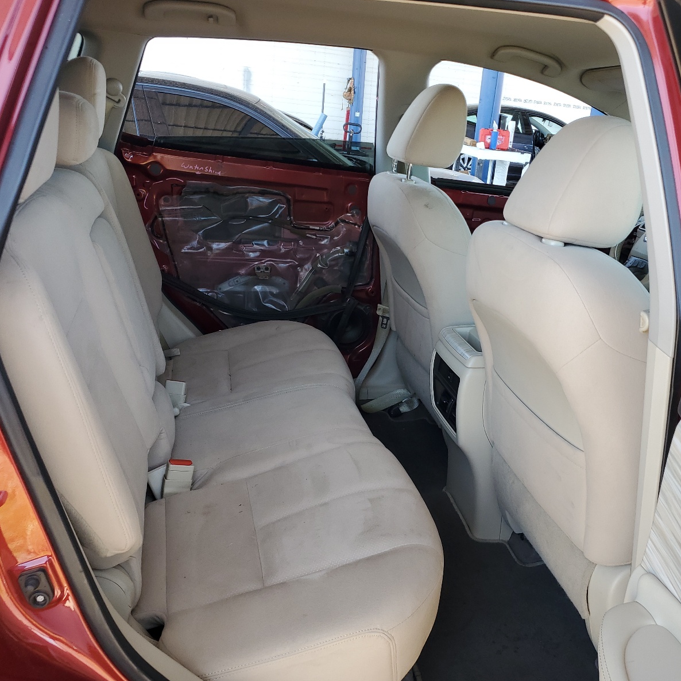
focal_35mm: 31
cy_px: 342
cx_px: 395
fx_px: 690
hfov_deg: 52.3
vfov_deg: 52.5
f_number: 1.5
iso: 50
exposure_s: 1/143
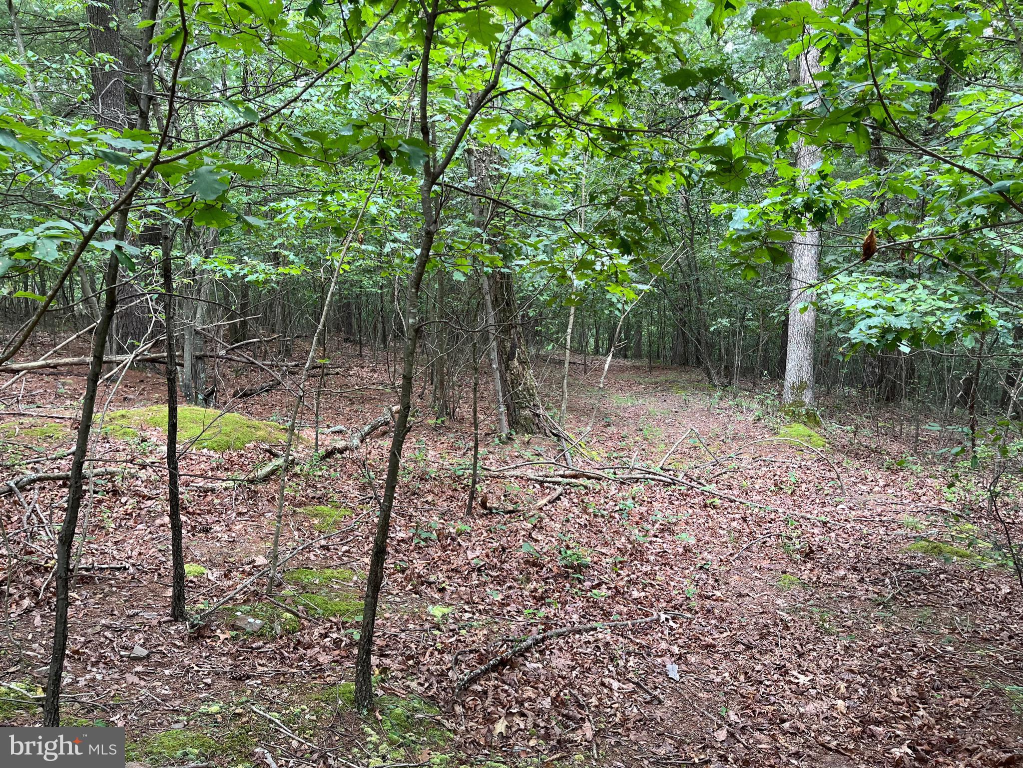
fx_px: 768
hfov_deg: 67.3
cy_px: 384
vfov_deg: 53.1
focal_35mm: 26
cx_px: 512
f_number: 1.6
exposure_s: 1/121
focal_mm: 5.1
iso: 80
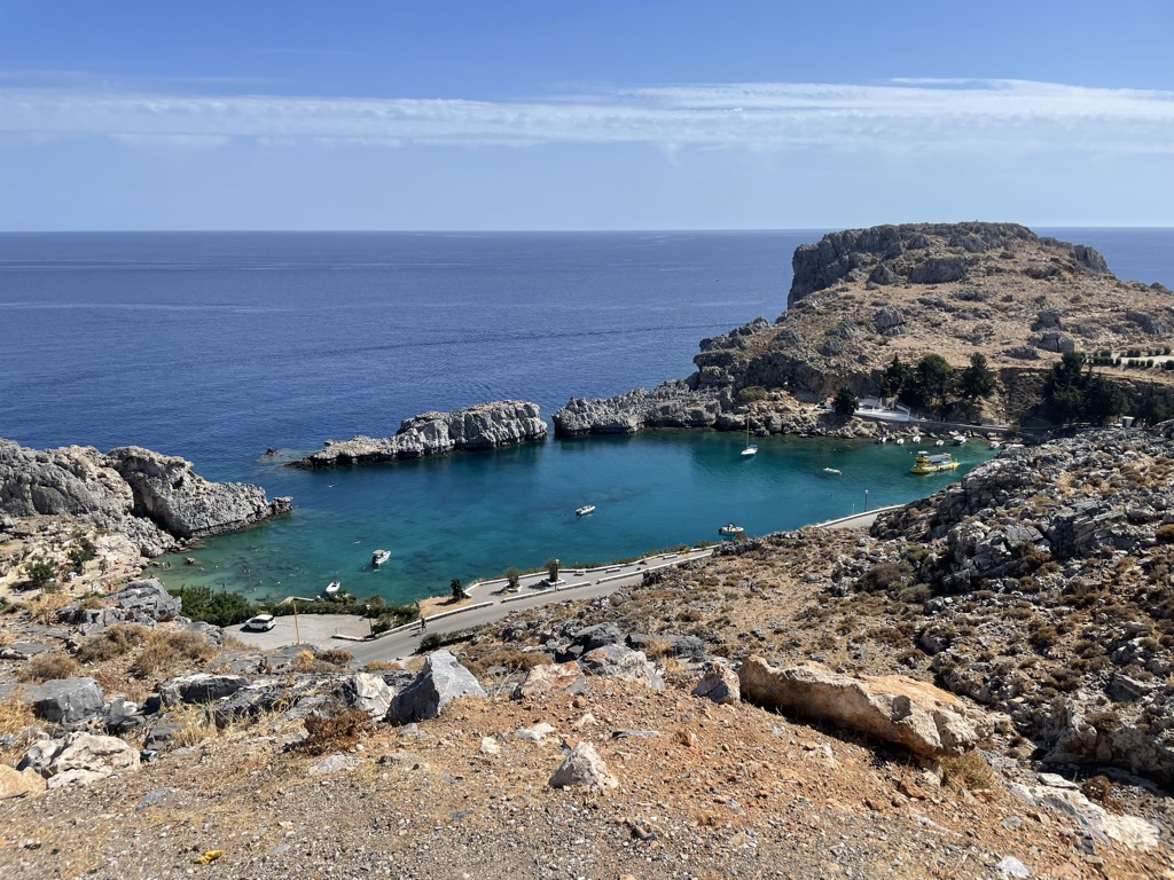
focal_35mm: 26
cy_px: 440
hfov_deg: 67.3
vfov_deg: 53.1
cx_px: 587
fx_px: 882
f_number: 1.6
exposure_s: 1/4651
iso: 32
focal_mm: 4.2
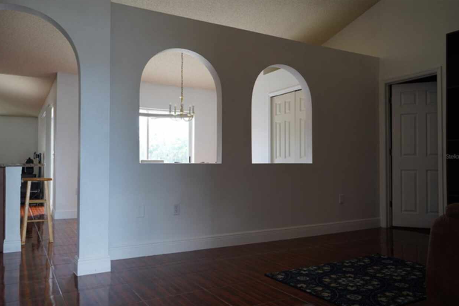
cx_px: 235
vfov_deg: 45.0
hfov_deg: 63.6
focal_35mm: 29
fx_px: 370
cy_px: 156
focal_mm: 28
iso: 800
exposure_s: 1/160
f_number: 4
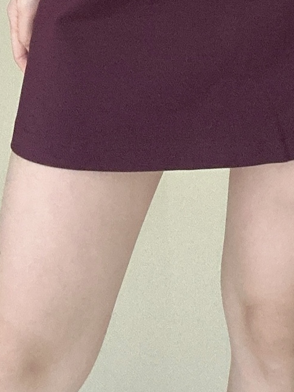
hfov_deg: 17.3
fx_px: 962
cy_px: -315
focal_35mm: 85
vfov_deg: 18.2
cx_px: 184
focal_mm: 2.69
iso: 100
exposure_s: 1/60
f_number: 1.9
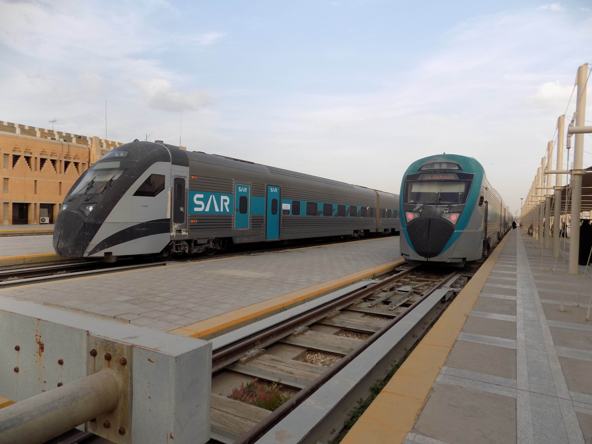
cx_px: 296
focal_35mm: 23
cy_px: 222
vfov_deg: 58.9
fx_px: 393
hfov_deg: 73.9
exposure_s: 1/250
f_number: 3.1
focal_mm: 4
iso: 80
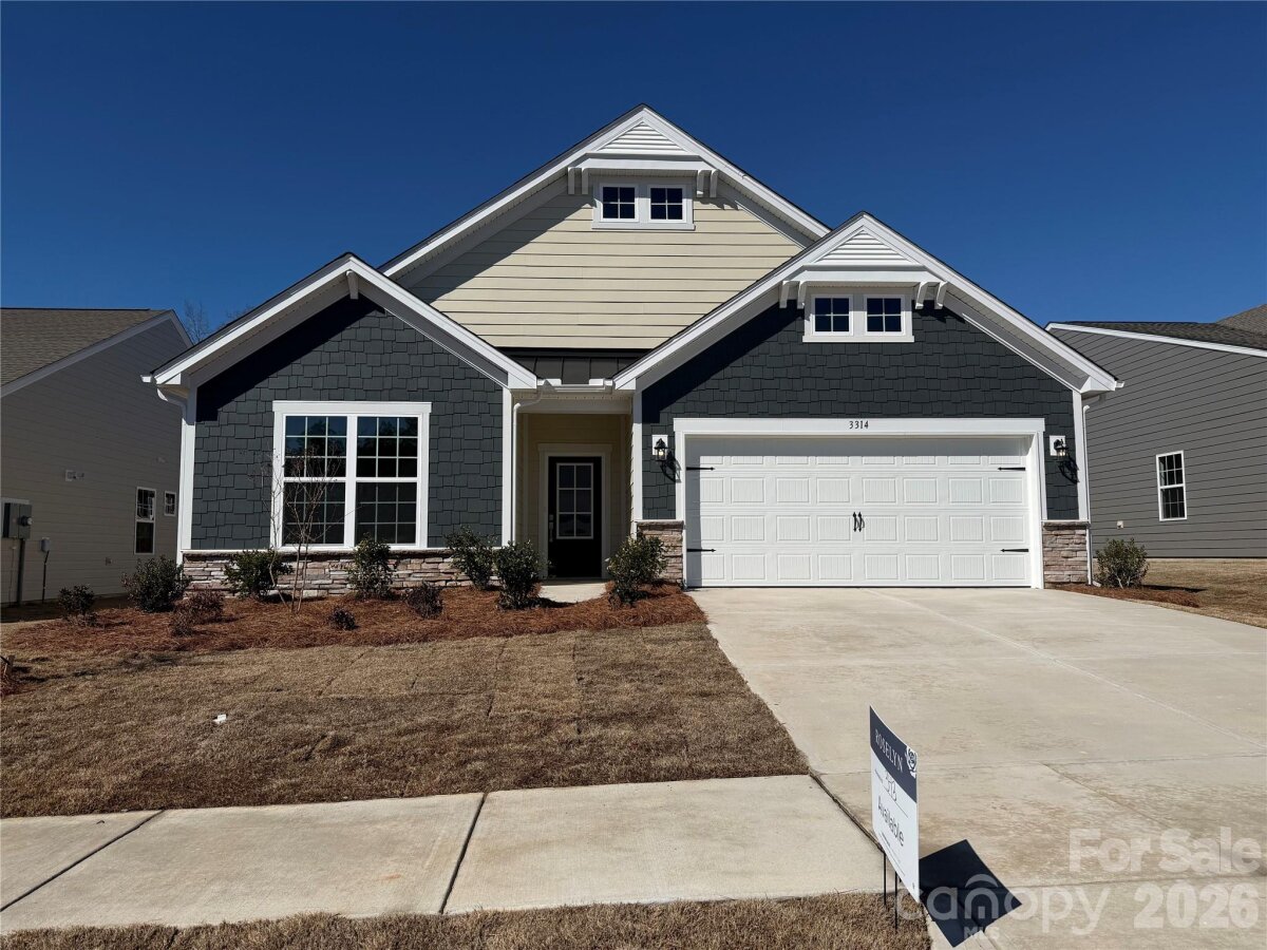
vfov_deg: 56.8
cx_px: 634
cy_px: 475
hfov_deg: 71.6
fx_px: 878
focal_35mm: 24
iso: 80
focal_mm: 6.76
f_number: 1.78
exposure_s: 1/10309
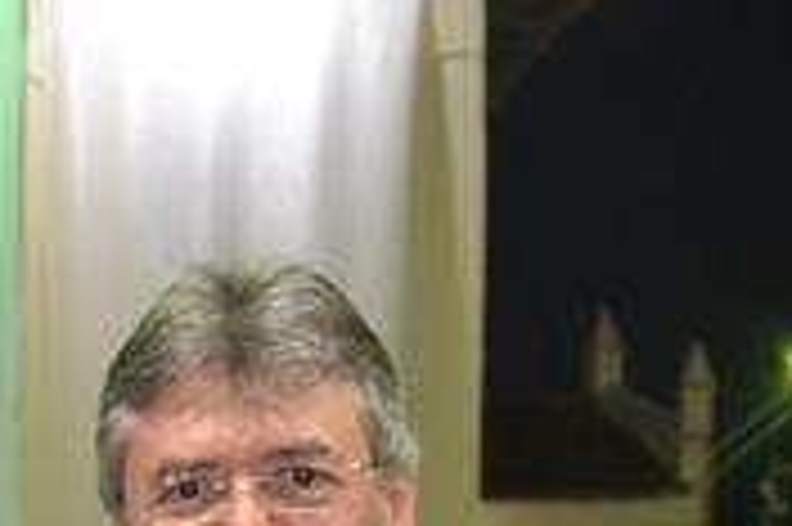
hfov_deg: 15.4
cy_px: 843
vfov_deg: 10.9
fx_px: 2637
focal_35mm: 120
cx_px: -477
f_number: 3.8
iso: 3200
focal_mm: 22
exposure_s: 1/60
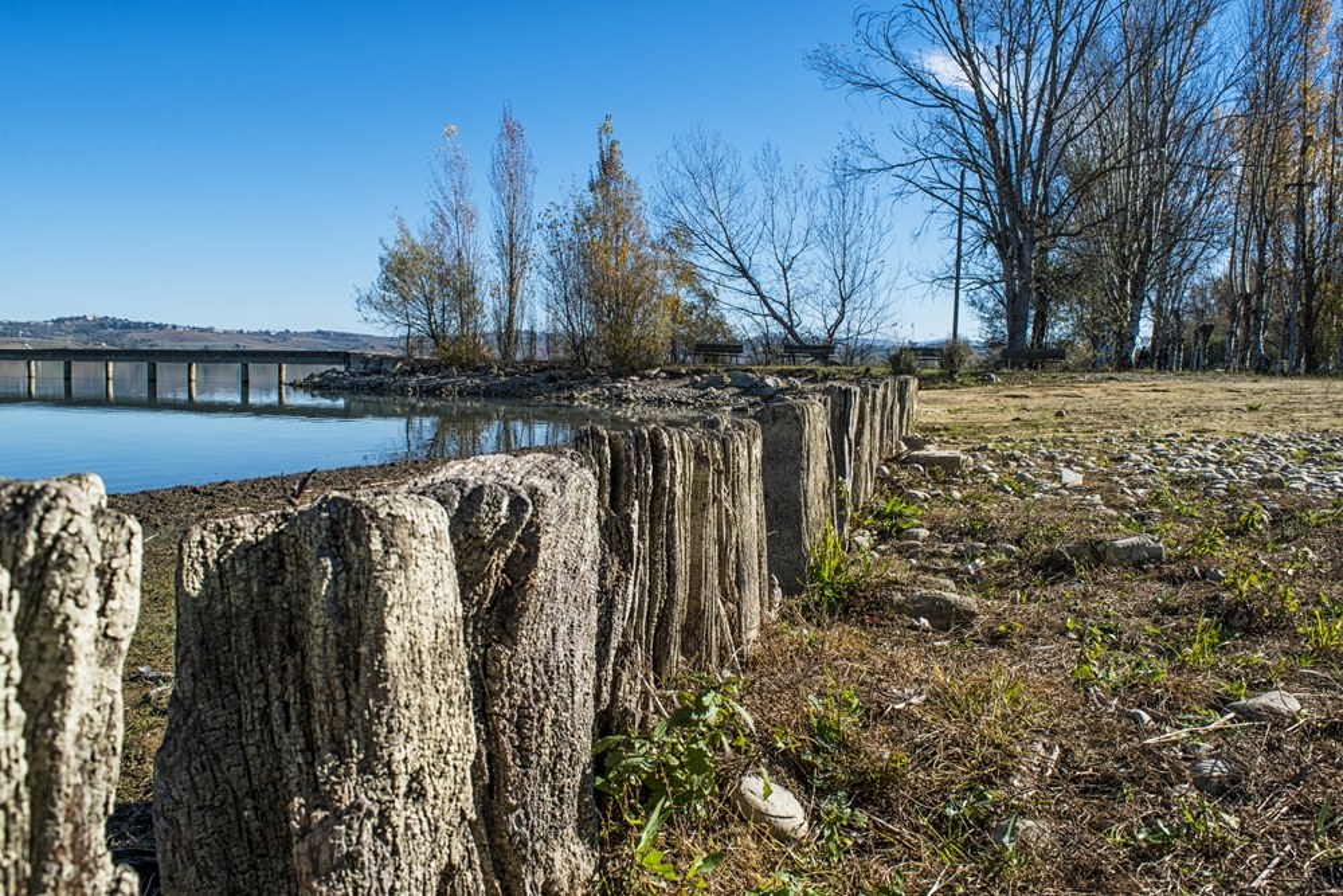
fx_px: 1007
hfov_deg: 67.4
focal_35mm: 27
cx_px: 672
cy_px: 448
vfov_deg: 47.9
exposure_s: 1/250
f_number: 11
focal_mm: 18
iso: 100
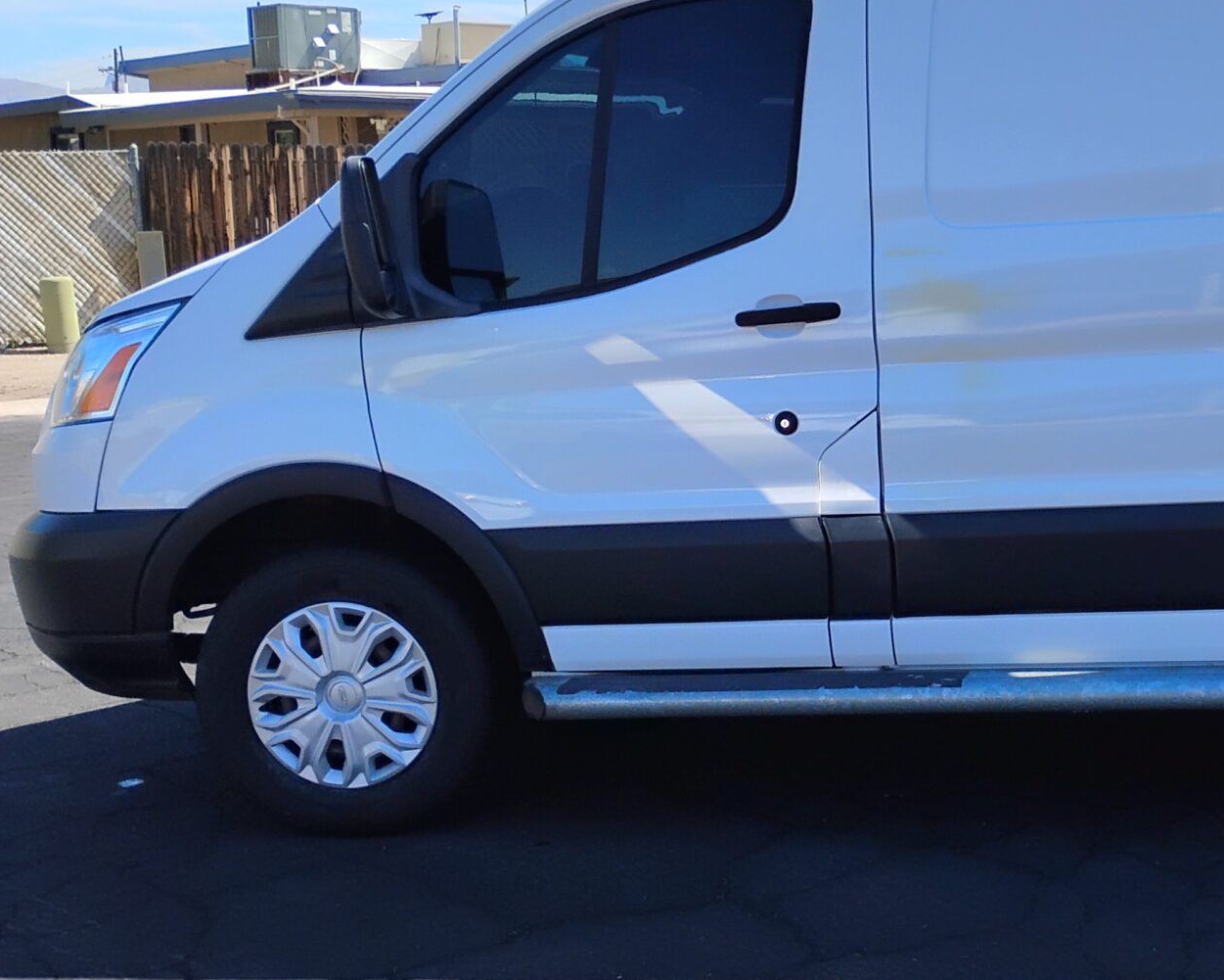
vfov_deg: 27.1
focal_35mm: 56
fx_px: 2029
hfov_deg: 31.5
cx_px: 1164
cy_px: 464
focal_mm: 4.26
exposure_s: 1/639
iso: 100
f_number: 1.8
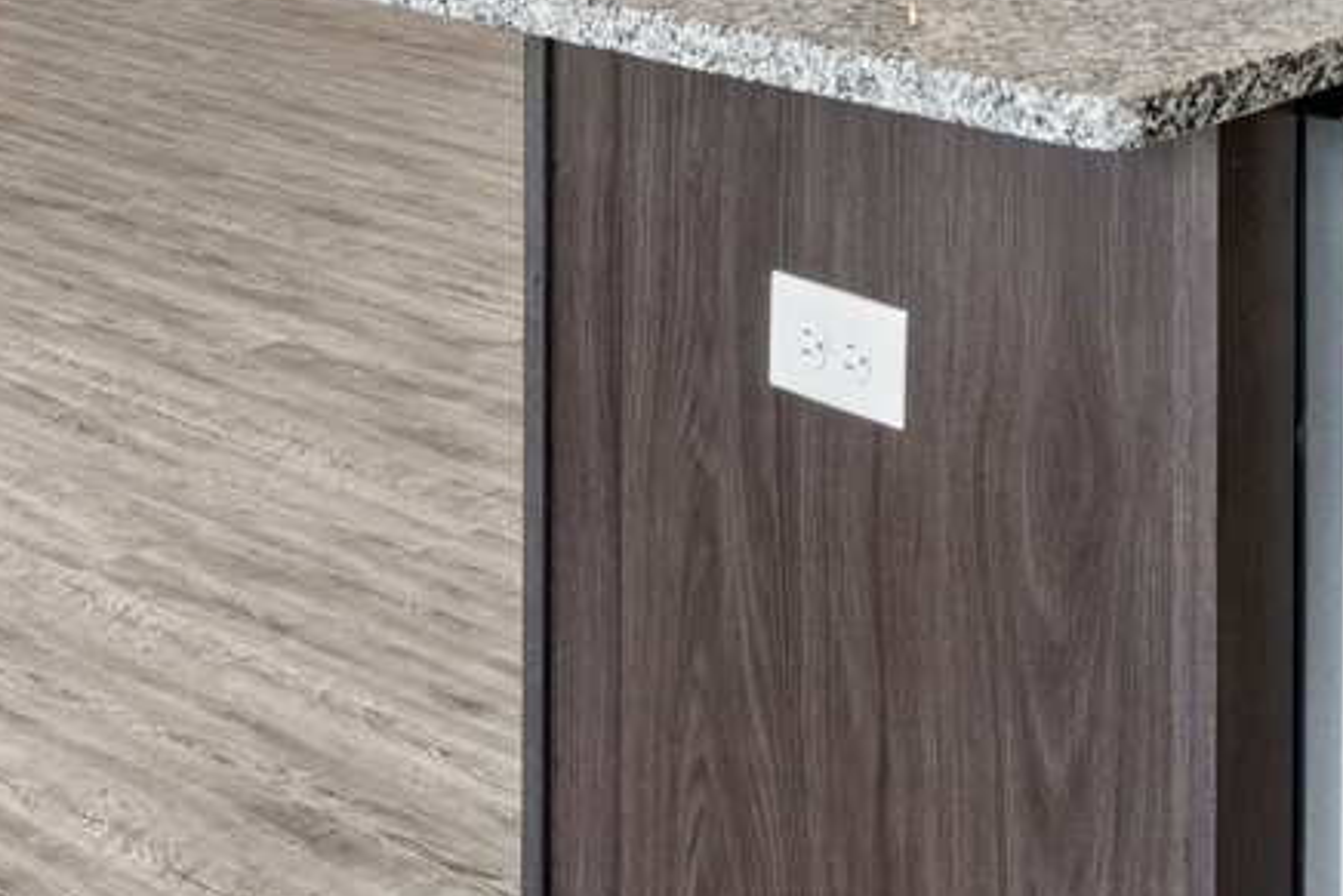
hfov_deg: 22.7
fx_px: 3284
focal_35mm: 88
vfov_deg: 14.2
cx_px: 1118
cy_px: -591
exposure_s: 1/15
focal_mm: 13.5
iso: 250
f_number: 9
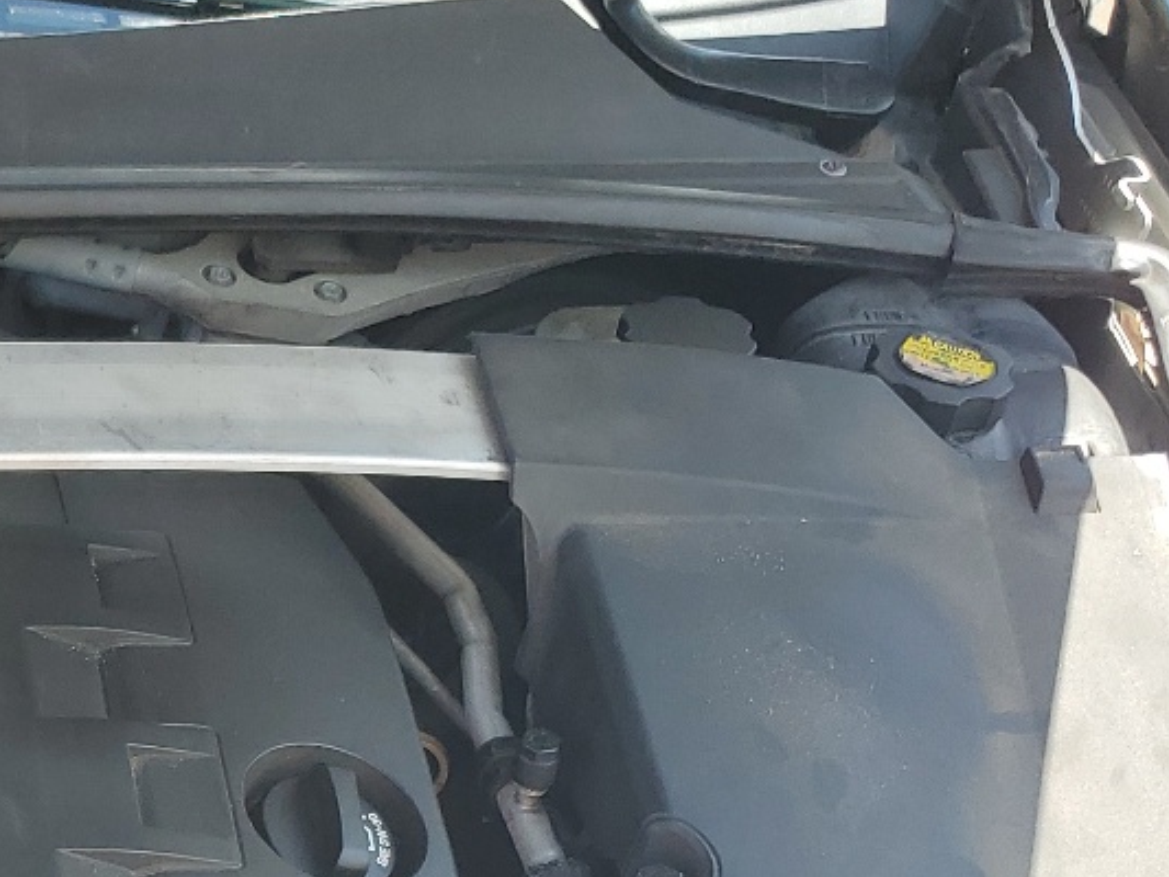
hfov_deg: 22.8
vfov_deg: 17.7
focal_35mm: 78
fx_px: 2635
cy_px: 1144
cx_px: -265
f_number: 1.5
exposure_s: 1/625
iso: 50
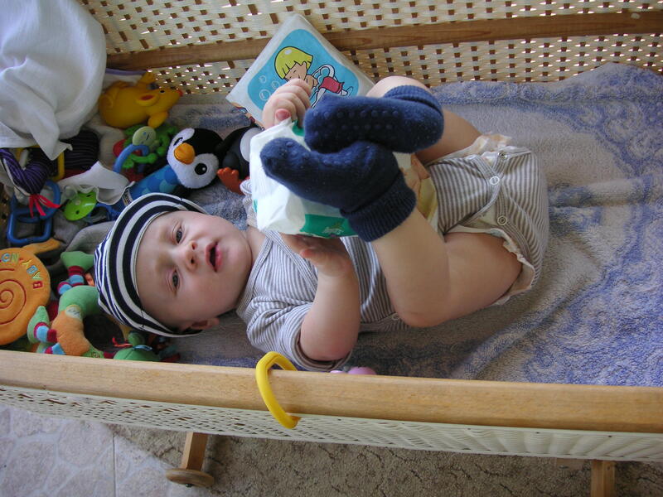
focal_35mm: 37
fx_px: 709
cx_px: 332
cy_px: 248
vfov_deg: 38.7
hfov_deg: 50.1
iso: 50
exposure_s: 1/180
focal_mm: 6.1
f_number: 2.8
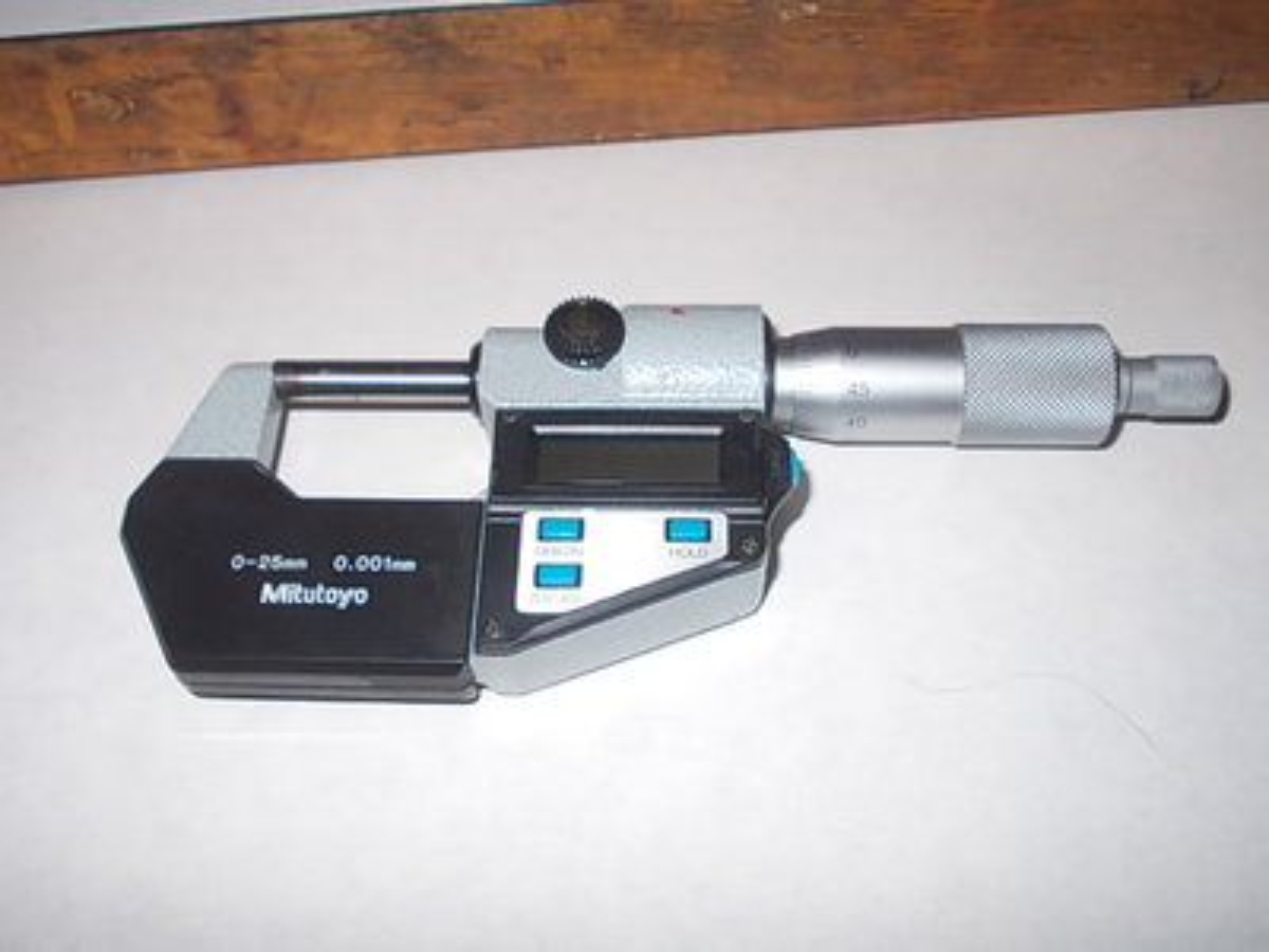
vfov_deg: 37.7
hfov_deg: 49.0
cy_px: 476
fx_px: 1393
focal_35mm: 38
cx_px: 634
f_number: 3.1
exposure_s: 1/30
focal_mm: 5.3
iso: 200
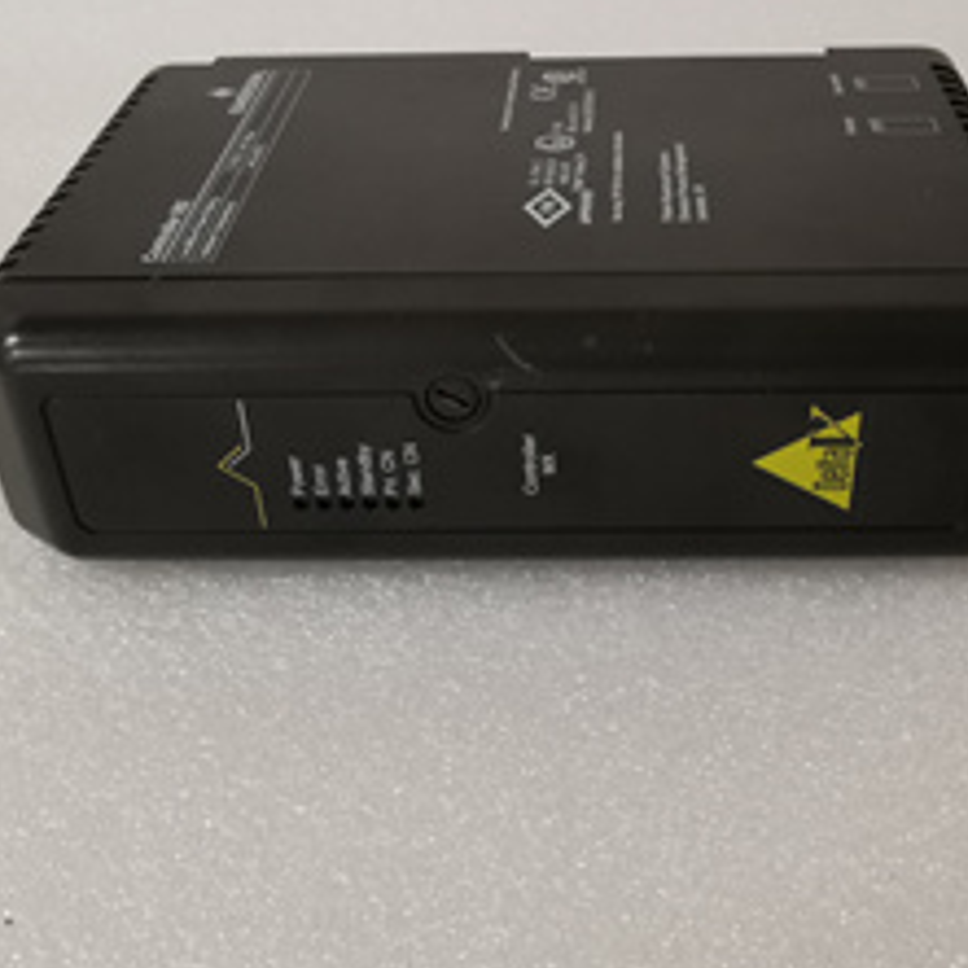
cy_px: 554
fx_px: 1329
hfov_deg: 39.9
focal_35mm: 42
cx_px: 565
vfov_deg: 39.9
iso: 200
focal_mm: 3.95
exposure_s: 1/36
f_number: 2.2
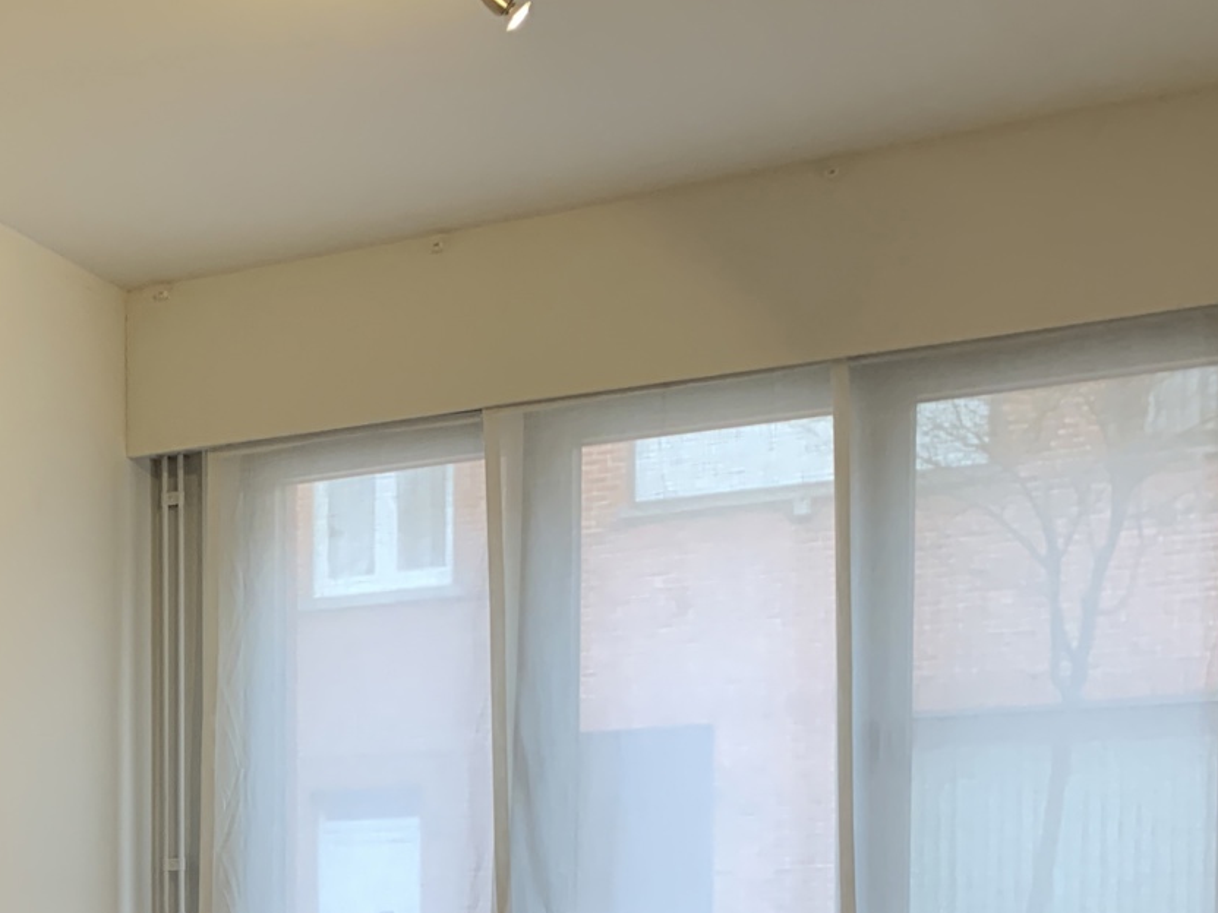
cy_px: 1052
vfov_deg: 22.7
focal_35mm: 60
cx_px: -4
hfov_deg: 30.0
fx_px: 2111
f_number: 1.8
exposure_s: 1/50
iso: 125
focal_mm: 4.25
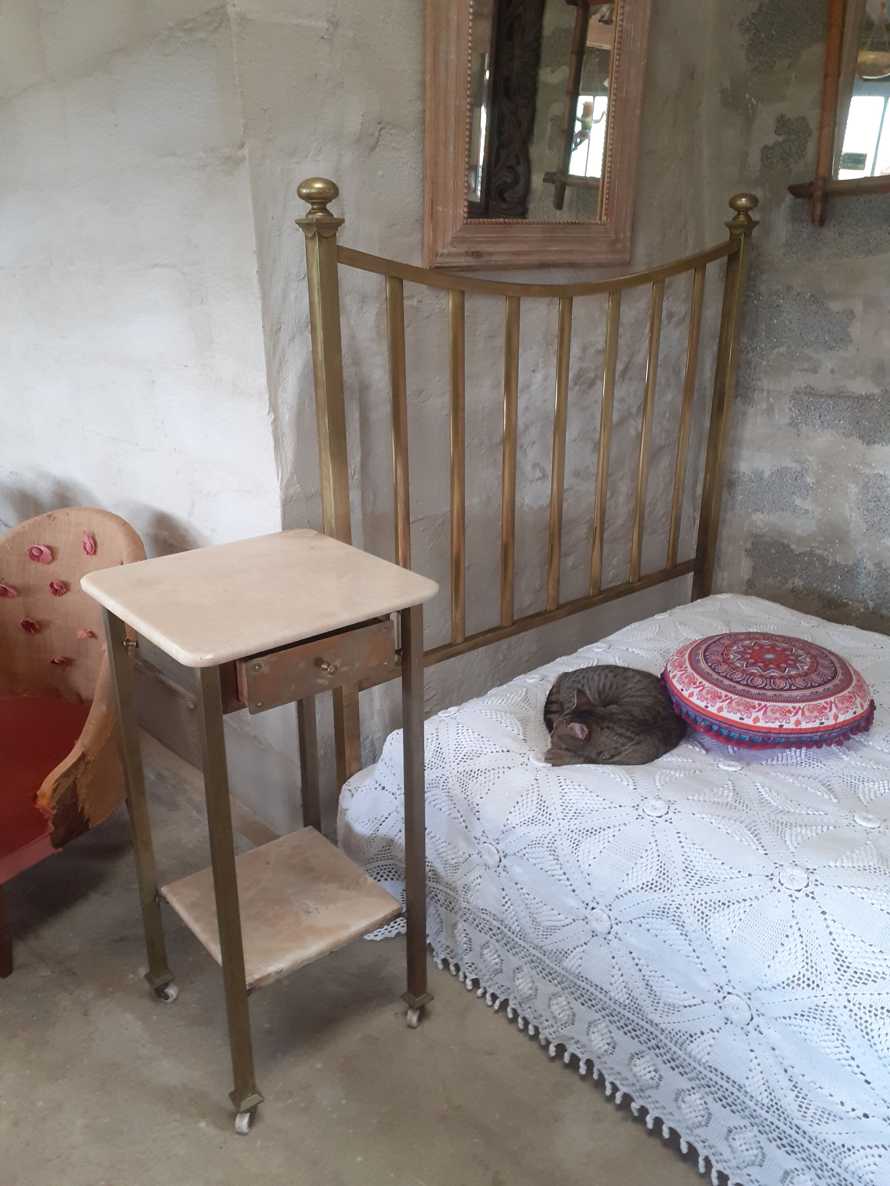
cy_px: 593
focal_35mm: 27
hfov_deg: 51.4
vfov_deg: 65.3
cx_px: 445
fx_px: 926
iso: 125
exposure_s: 1/50
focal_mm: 3.6
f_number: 1.9
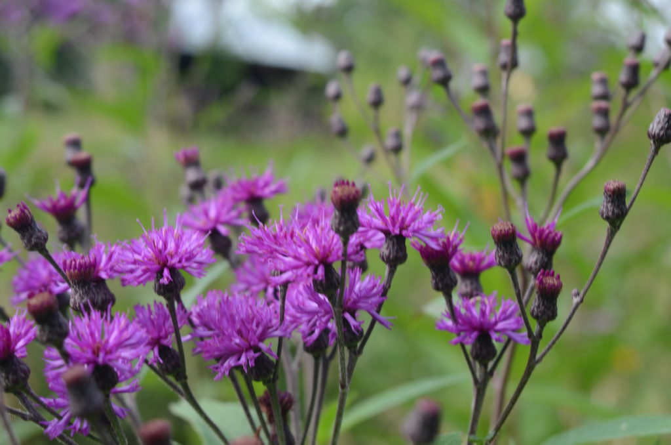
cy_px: 222
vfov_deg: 17.4
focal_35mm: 78
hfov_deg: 26.0
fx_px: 1451
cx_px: 336
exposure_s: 1/100
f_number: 8
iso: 125
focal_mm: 52
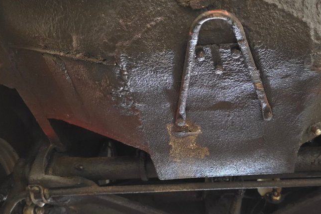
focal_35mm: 38
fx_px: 339
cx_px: 211
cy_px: 126
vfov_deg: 35.0
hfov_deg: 49.9
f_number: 1.7
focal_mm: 6.3
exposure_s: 1/24
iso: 1600
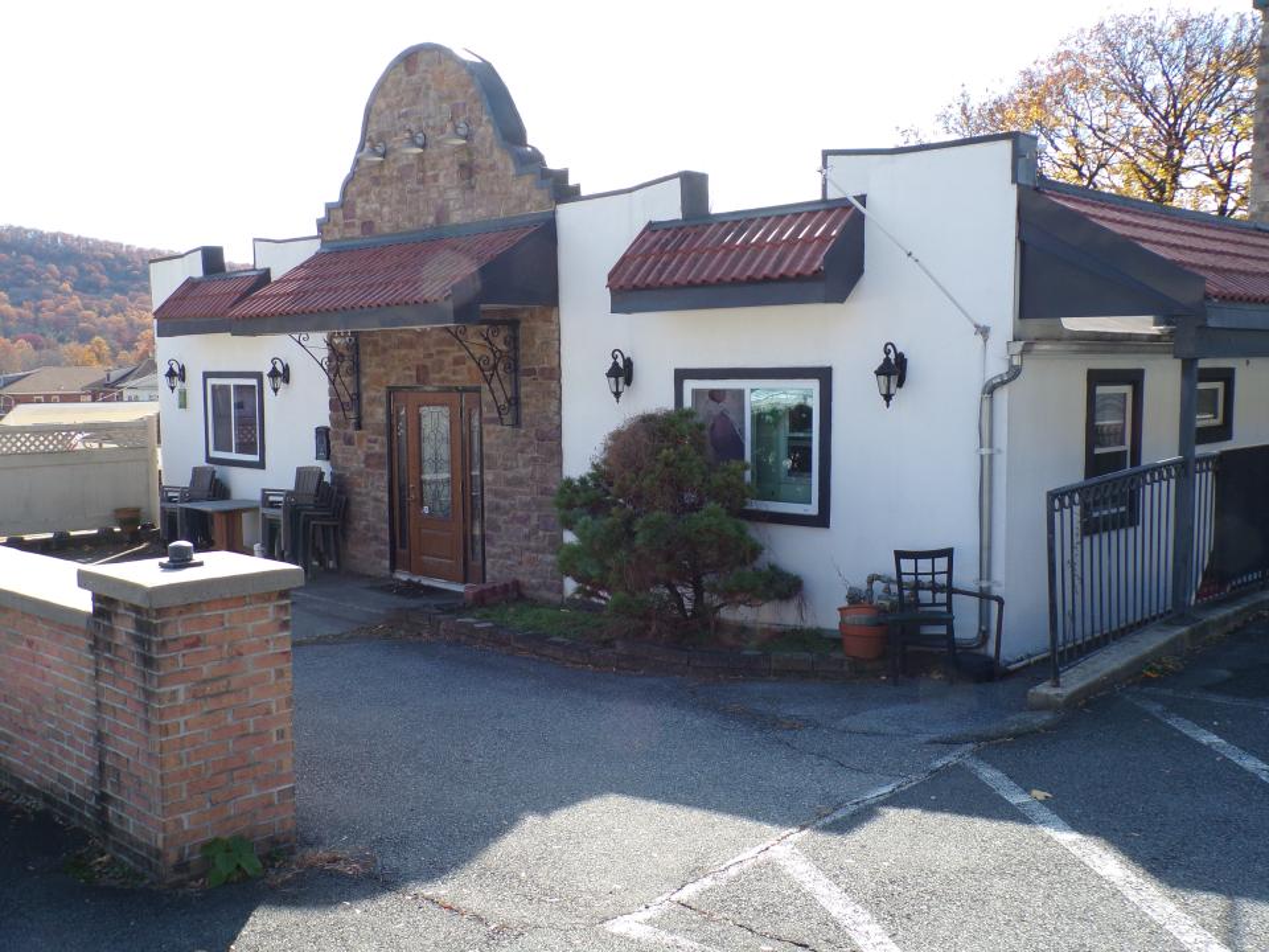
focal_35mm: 32
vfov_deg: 44.2
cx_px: 634
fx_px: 1173
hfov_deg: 56.8
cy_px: 476
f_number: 4.6
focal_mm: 5.8
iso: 80
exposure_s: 1/200
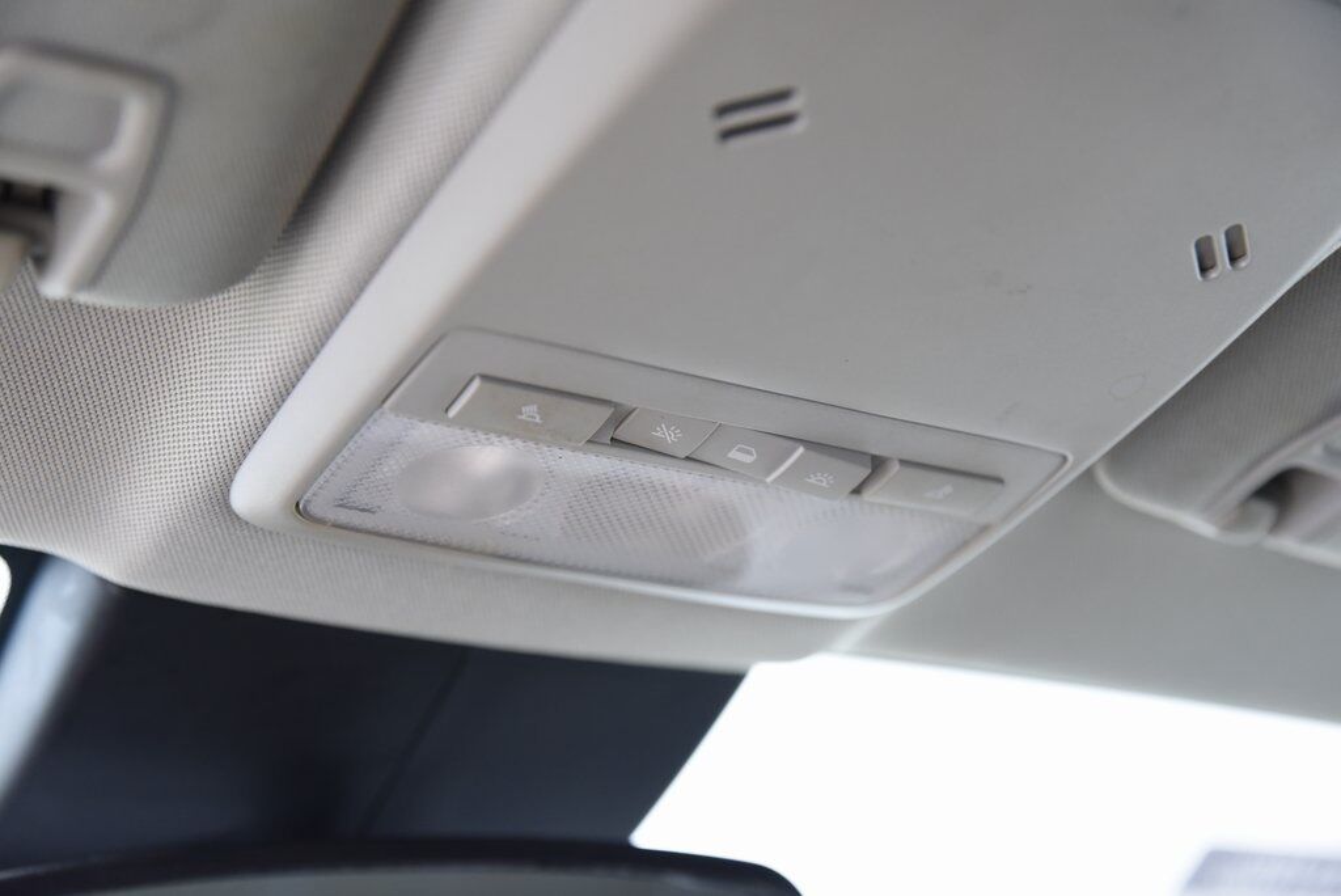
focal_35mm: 70
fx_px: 2609
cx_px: 670
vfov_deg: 19.5
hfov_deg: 28.8
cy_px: 448
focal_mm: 70
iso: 2500
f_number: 4
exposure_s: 1/15
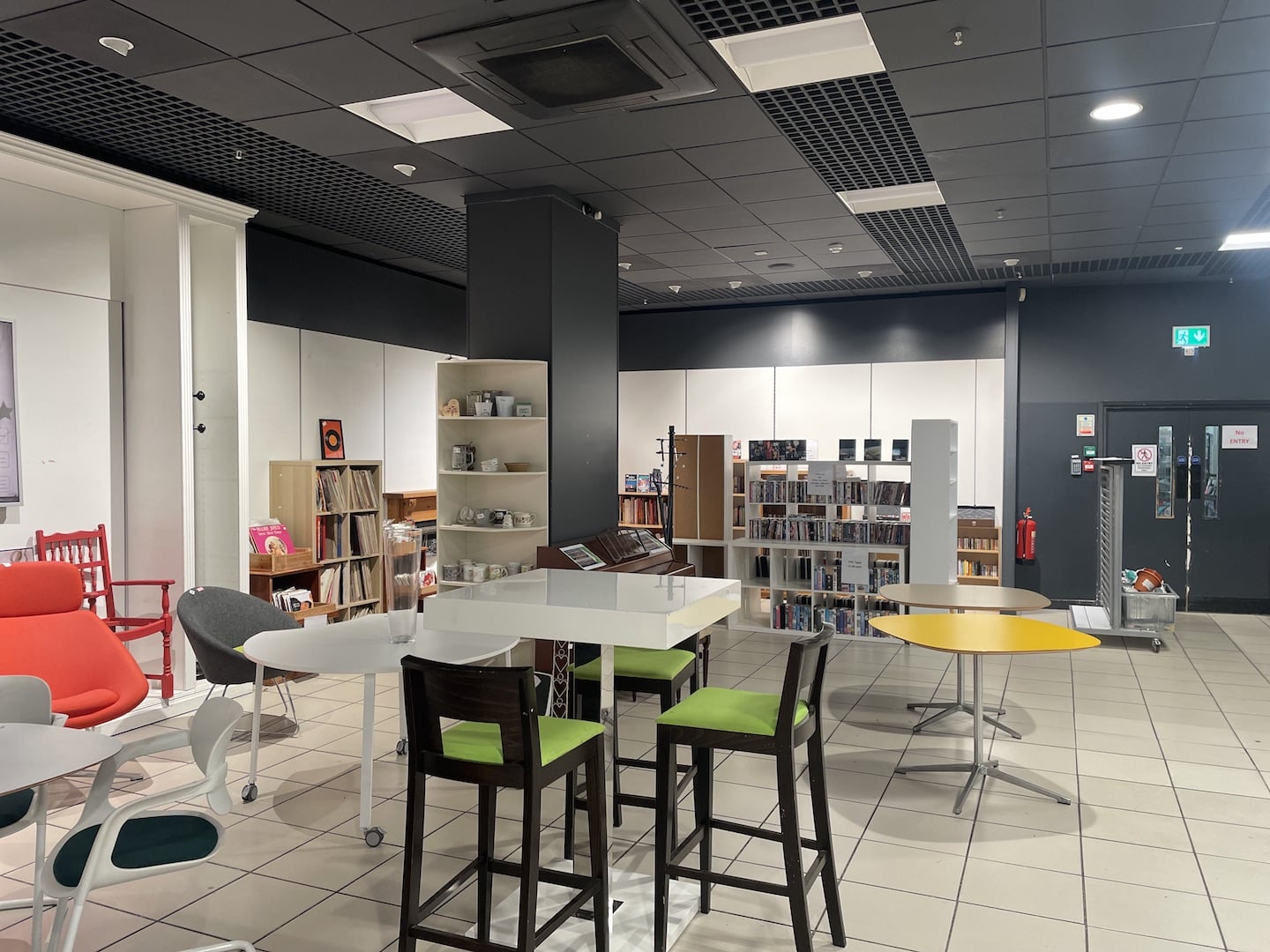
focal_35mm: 26
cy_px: 476
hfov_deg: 67.3
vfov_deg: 53.1
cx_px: 635
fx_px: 954
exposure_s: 1/49
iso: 100
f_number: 1.6
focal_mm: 4.2
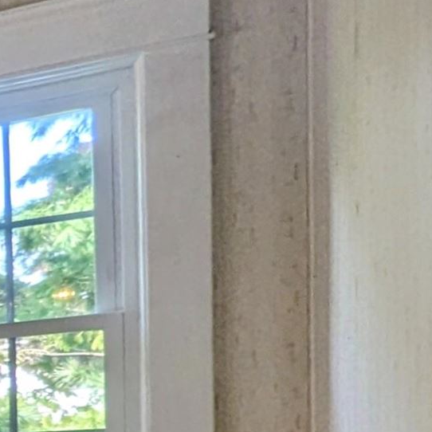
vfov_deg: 24.2
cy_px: 507
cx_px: -748
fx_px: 918
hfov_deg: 12.9
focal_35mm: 65
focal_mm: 1.95
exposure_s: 1/120
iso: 57
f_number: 2.2
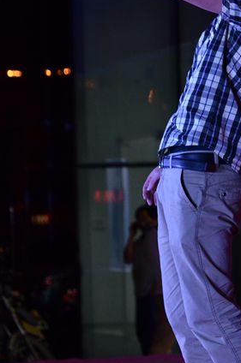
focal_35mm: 232
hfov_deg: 5.9
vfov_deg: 8.9
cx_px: 199
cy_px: 160
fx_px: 2339
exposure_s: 1/160
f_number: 4.5
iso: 1000
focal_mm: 82
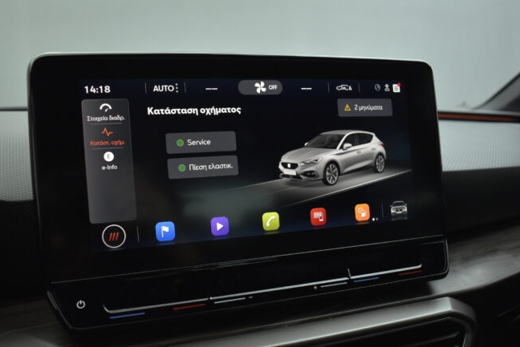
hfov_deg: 58.5
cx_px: 229
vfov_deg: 41.1
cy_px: 196
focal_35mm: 32
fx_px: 463
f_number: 3.5
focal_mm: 18
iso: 1600
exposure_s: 1/100
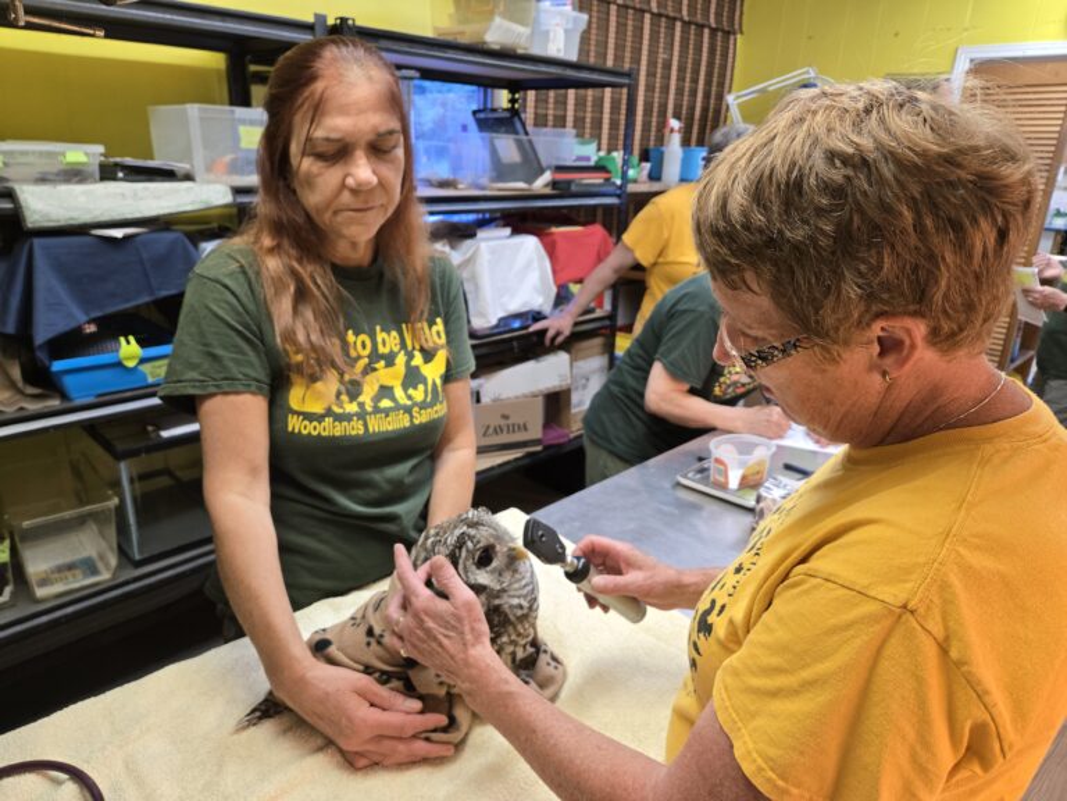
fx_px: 709
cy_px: 400
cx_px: 534
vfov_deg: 58.9
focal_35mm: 23
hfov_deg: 73.9
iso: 125
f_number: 1.8
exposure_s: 1/54.6
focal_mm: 5.4
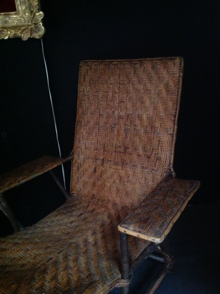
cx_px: 110
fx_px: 297
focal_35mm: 35
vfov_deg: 52.7
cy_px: 147
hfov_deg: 40.6
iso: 800
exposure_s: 1/15
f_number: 2.4
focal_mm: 4.28
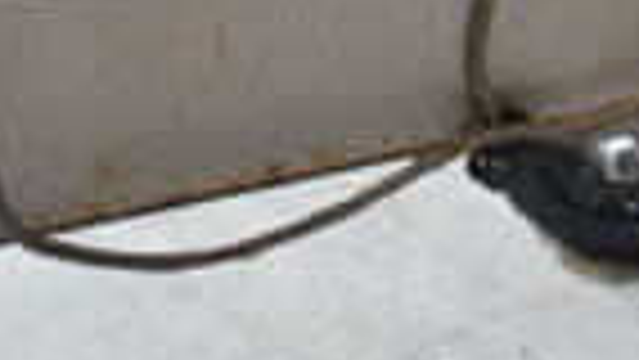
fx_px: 2068
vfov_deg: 8.9
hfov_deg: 17.5
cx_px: 387
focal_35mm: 122
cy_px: -536
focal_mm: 18
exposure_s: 1/125
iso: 1250
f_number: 3.5
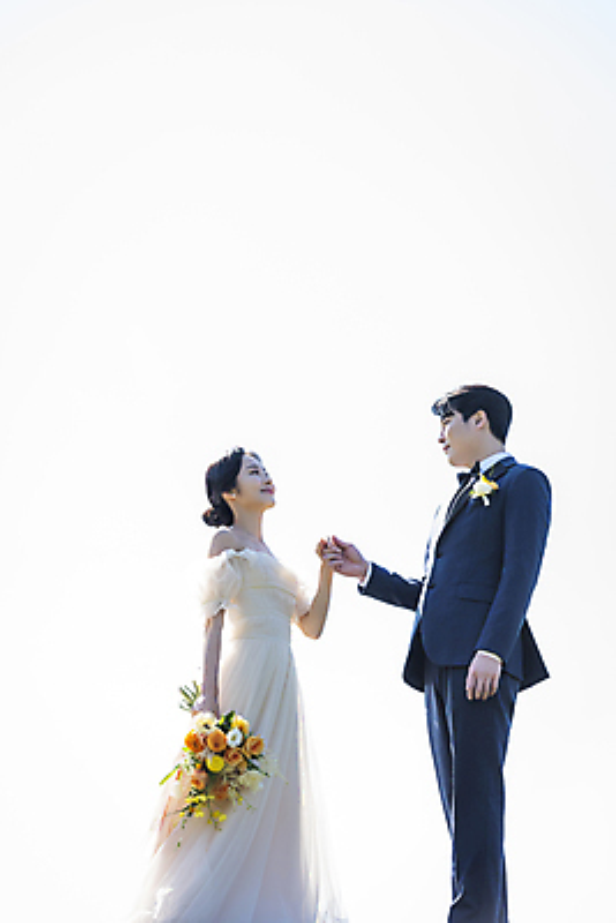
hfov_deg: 12.2
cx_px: 308
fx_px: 2872
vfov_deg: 18.3
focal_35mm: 112
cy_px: 462
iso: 400
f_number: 4.5
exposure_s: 1/500
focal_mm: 112
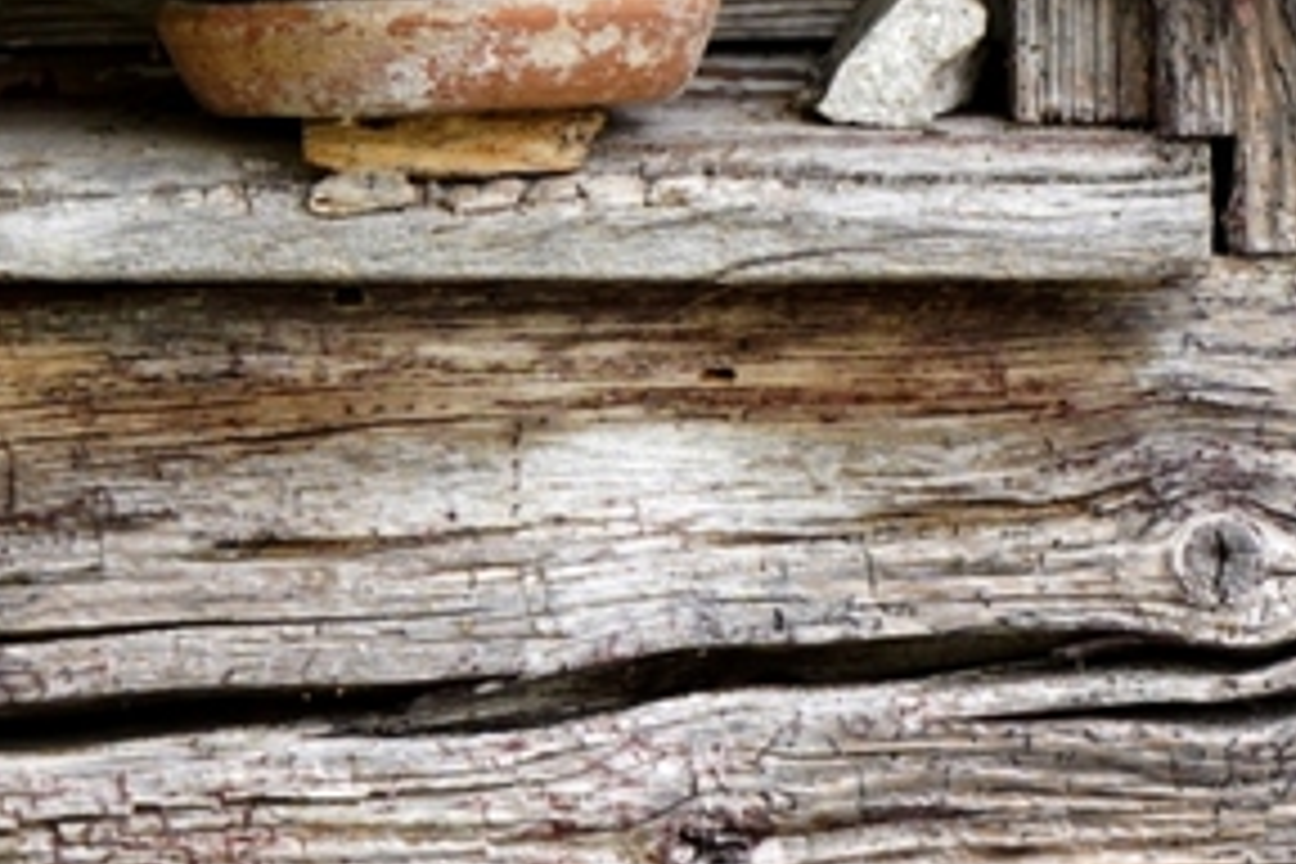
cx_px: 698
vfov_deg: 2.7
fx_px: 17927
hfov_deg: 4.1
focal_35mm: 498
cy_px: -902
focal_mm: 112
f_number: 4
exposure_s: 1/160
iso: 500
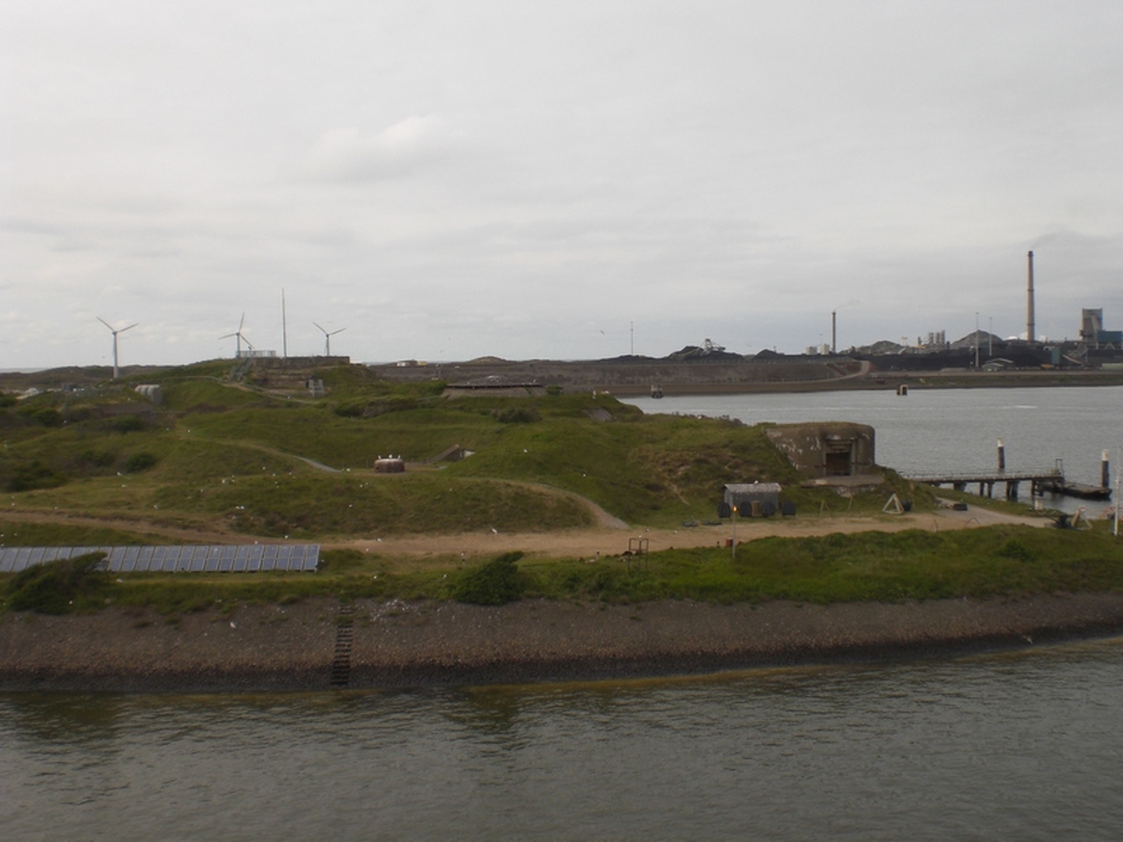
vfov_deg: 37.7
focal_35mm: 38
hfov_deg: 49.0
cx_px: 562
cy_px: 421
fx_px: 1233
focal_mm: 6.3
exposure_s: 1/400
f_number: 4.4
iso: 50
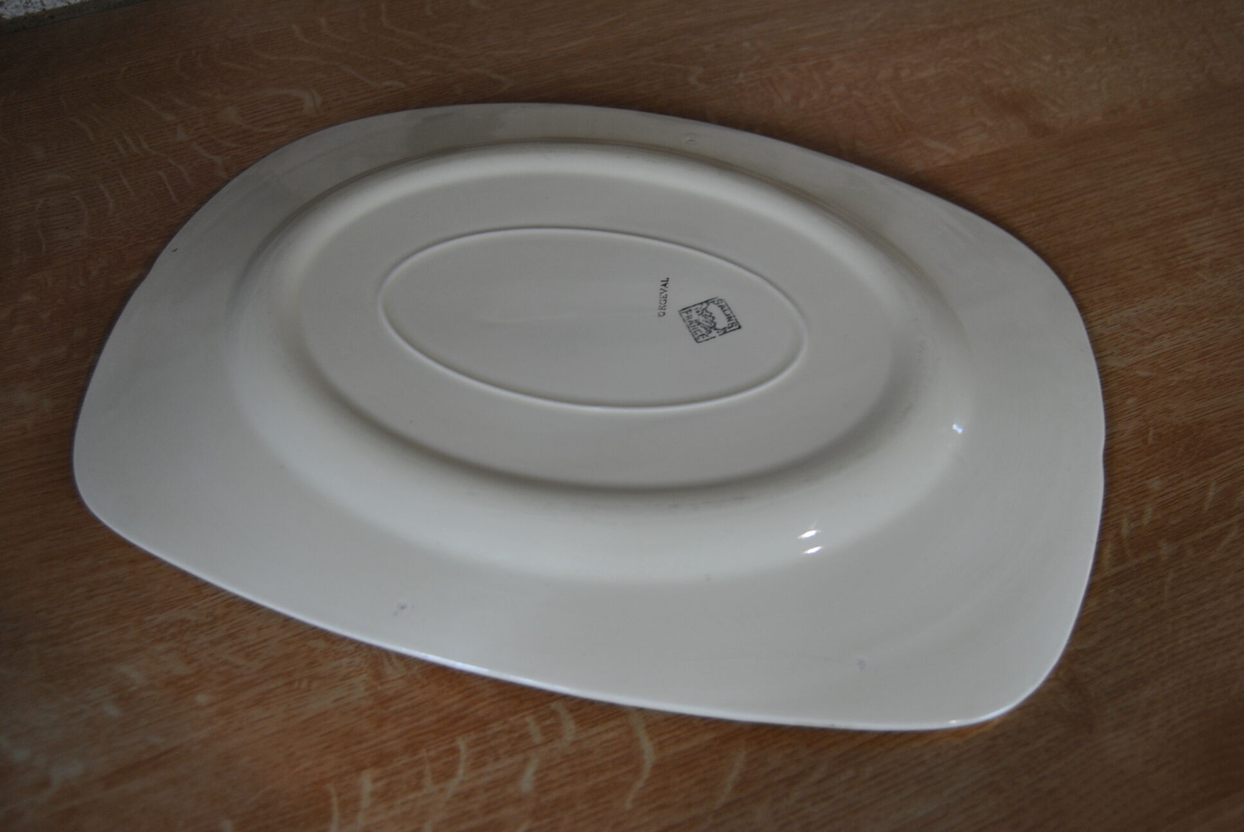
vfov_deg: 38.5
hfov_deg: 55.0
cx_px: 622
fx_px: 1194
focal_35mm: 34
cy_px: 416
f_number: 3.8
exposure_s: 1/40
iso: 200
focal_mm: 23
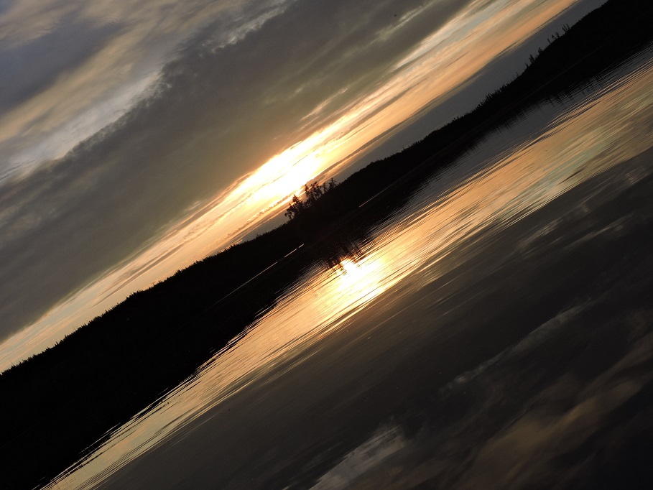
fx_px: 943
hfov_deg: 38.2
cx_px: 326
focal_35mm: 50
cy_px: 245
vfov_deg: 29.1
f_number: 4
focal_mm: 9
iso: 100
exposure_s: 1/640
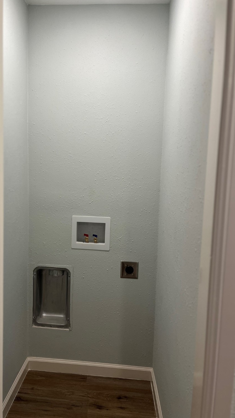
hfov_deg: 39.8
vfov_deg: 66.1
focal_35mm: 29
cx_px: 82
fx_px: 321
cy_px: 208
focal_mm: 5.1
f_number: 1.6
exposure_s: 1/60
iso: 80
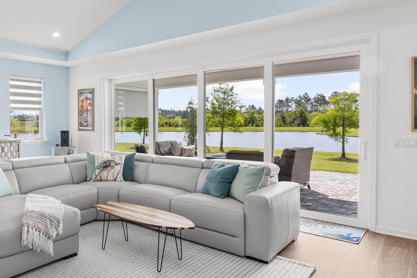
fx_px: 313
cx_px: 116
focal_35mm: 27
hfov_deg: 64.3
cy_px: 129
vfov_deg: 47.9
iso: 400
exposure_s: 1/50
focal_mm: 17
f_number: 8
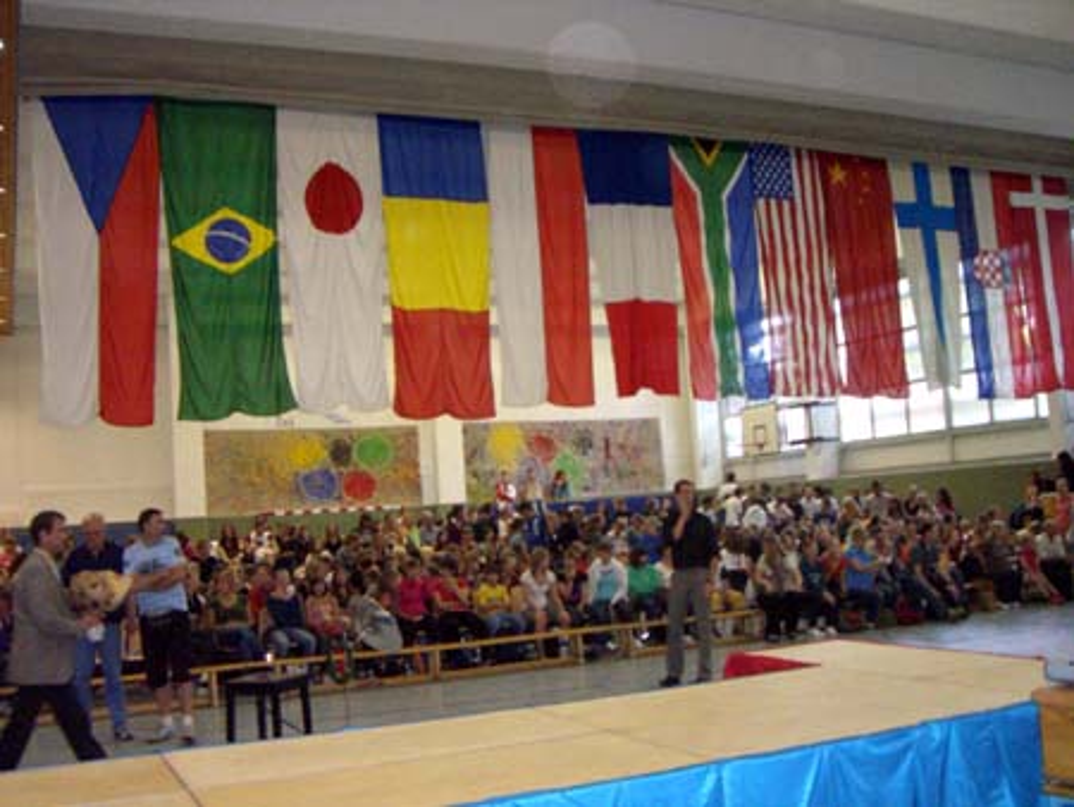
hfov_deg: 49.0
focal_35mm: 38
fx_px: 1180
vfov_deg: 37.8
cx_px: 537
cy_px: 404
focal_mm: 6.2
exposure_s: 1/60
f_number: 2.7
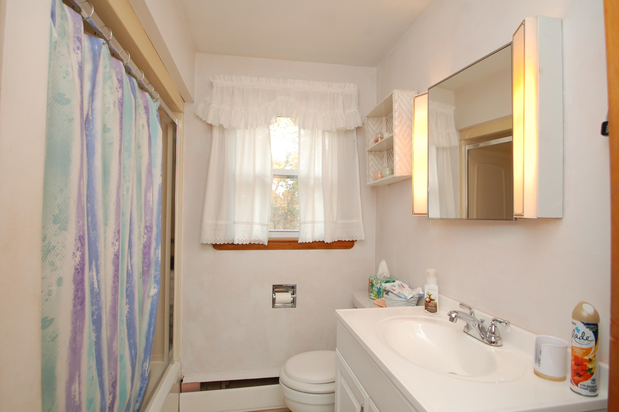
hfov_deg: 90.1
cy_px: 206
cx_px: 310
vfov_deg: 67.3
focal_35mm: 18
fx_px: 309
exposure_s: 1/60
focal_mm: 12
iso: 400
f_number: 4
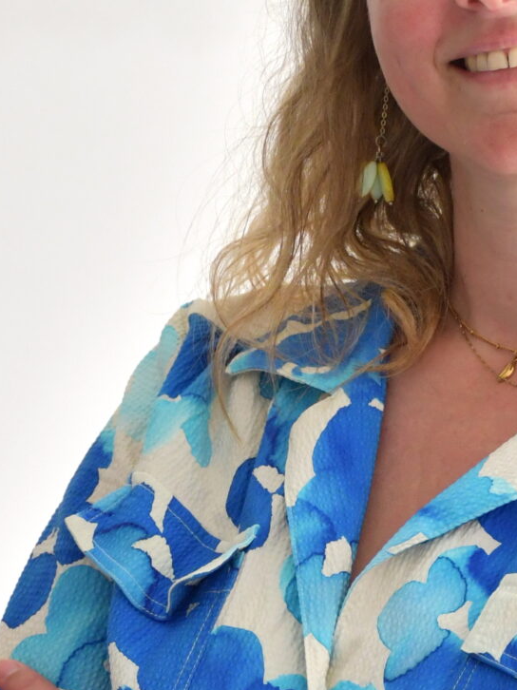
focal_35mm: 285
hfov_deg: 5.2
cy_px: 395
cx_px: 425
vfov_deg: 7.0
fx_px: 5679
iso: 900
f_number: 4.8
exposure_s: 1/250
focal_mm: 56
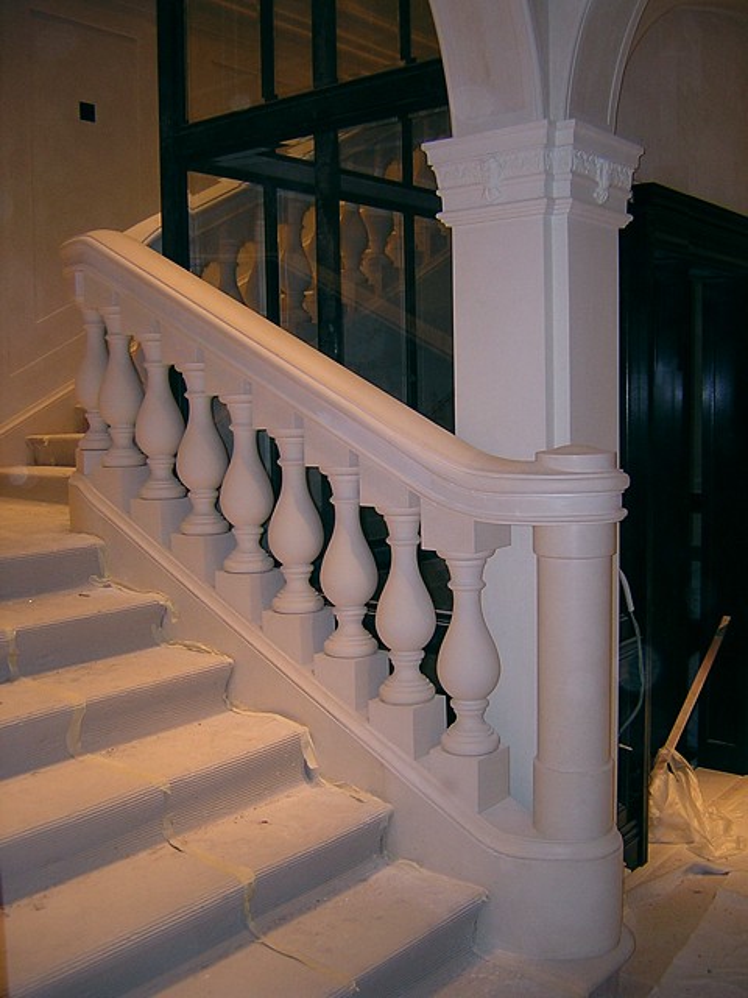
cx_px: 374
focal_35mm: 36
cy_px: 499
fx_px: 1037
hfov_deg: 39.7
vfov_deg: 51.4
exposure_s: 1/60.1
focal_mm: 4.7
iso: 100
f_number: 2.6
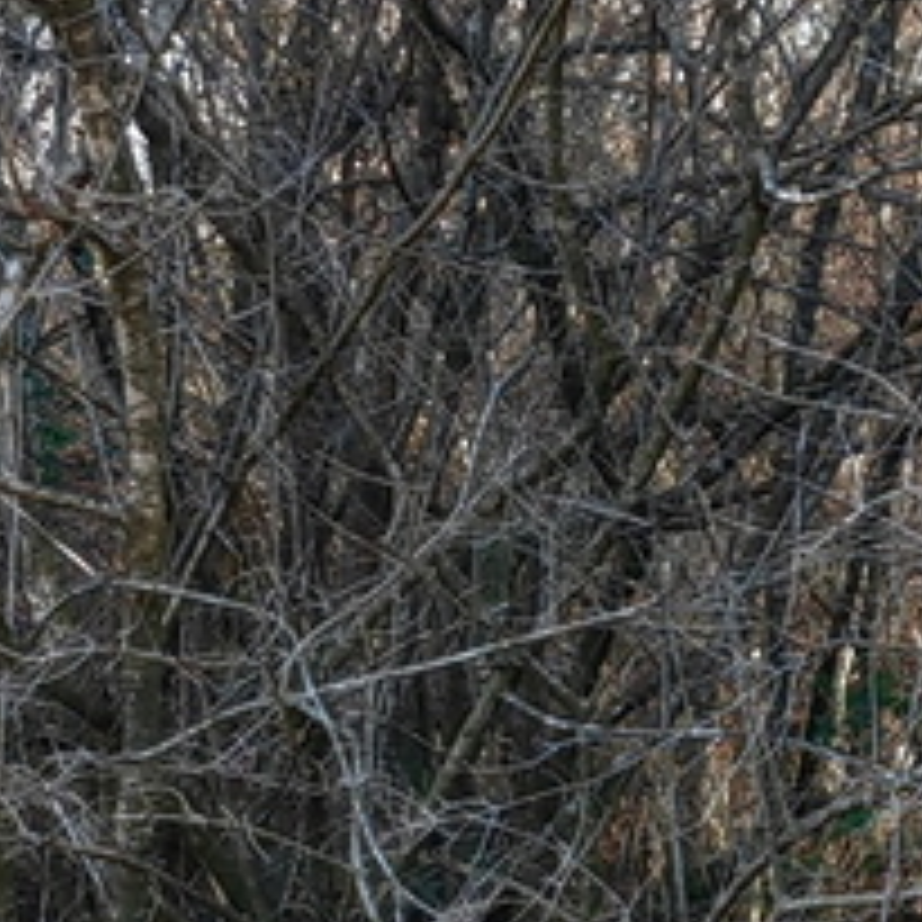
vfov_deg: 10.4
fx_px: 5063
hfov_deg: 10.3
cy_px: 598
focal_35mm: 168
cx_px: 989
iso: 50
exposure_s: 1/360
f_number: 1.8
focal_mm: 5.54
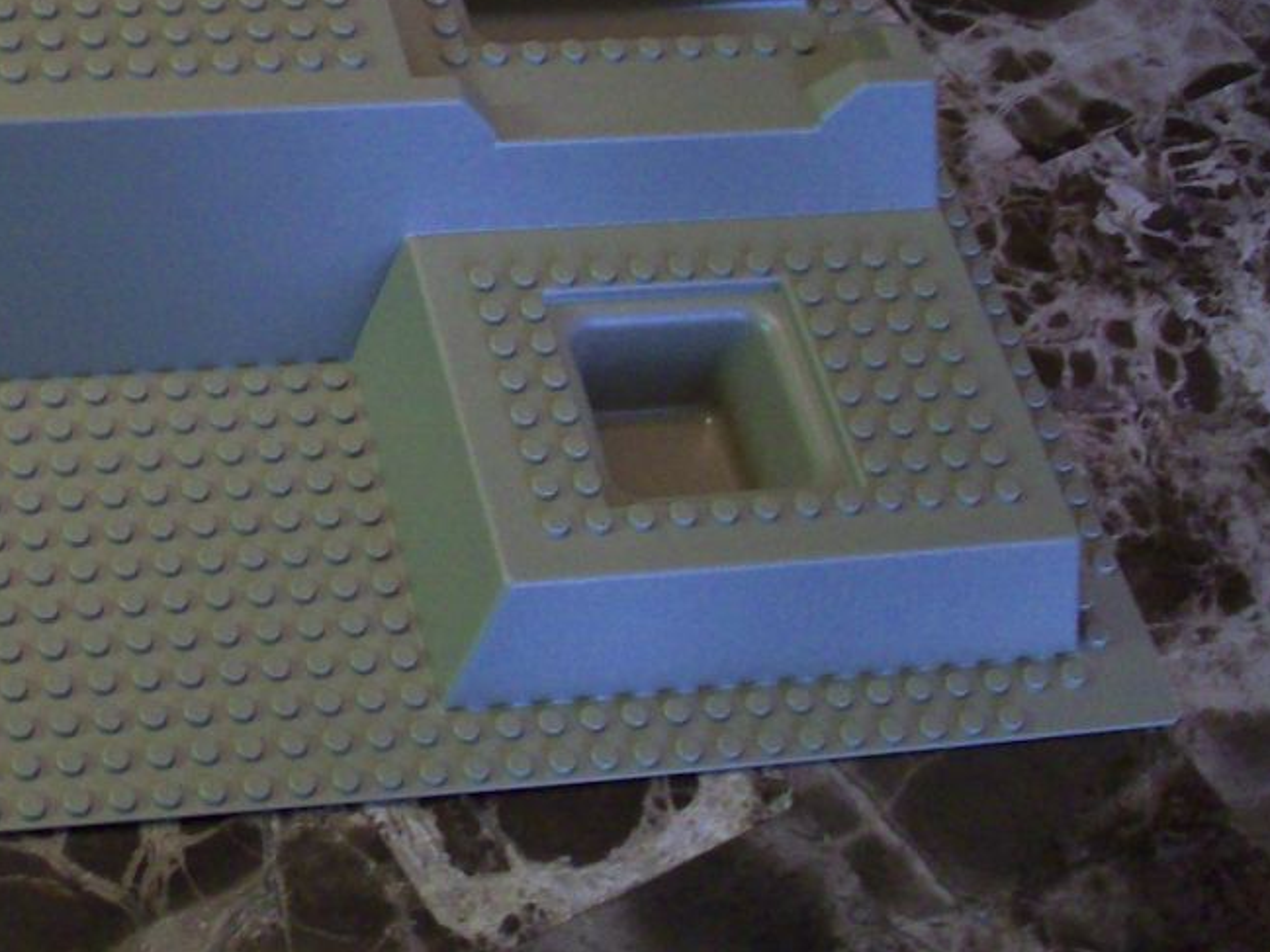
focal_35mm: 73
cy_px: 268
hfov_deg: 25.5
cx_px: 41
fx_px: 2679
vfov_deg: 20.1
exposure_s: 1/8
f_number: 2.8
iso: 200
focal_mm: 6.2
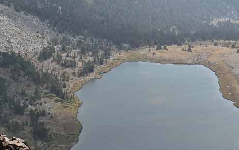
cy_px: 81
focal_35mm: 107
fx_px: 697
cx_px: 191
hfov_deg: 19.3
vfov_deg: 12.2
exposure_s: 1/1250
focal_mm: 60
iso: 100
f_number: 5.6
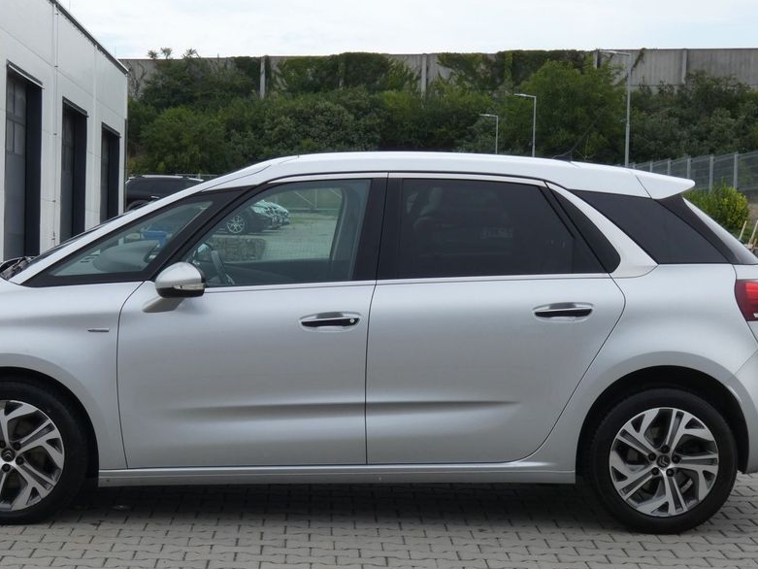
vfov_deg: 19.4
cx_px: 318
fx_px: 1664
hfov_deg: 25.6
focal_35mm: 76
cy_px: 325
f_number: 5.6
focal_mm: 10.4
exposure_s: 1/160
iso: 80
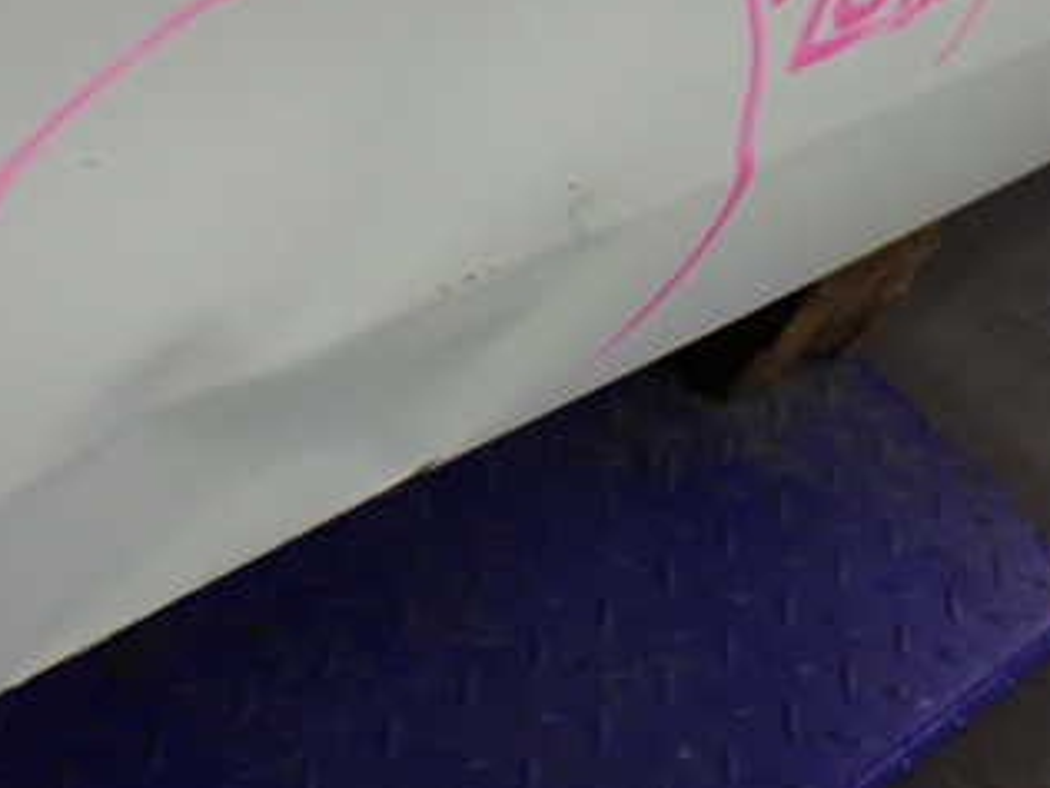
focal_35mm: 57
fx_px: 1729
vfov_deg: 25.4
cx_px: 342
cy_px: 229
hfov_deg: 33.5
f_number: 2.3
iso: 800
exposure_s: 1/100
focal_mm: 5.4
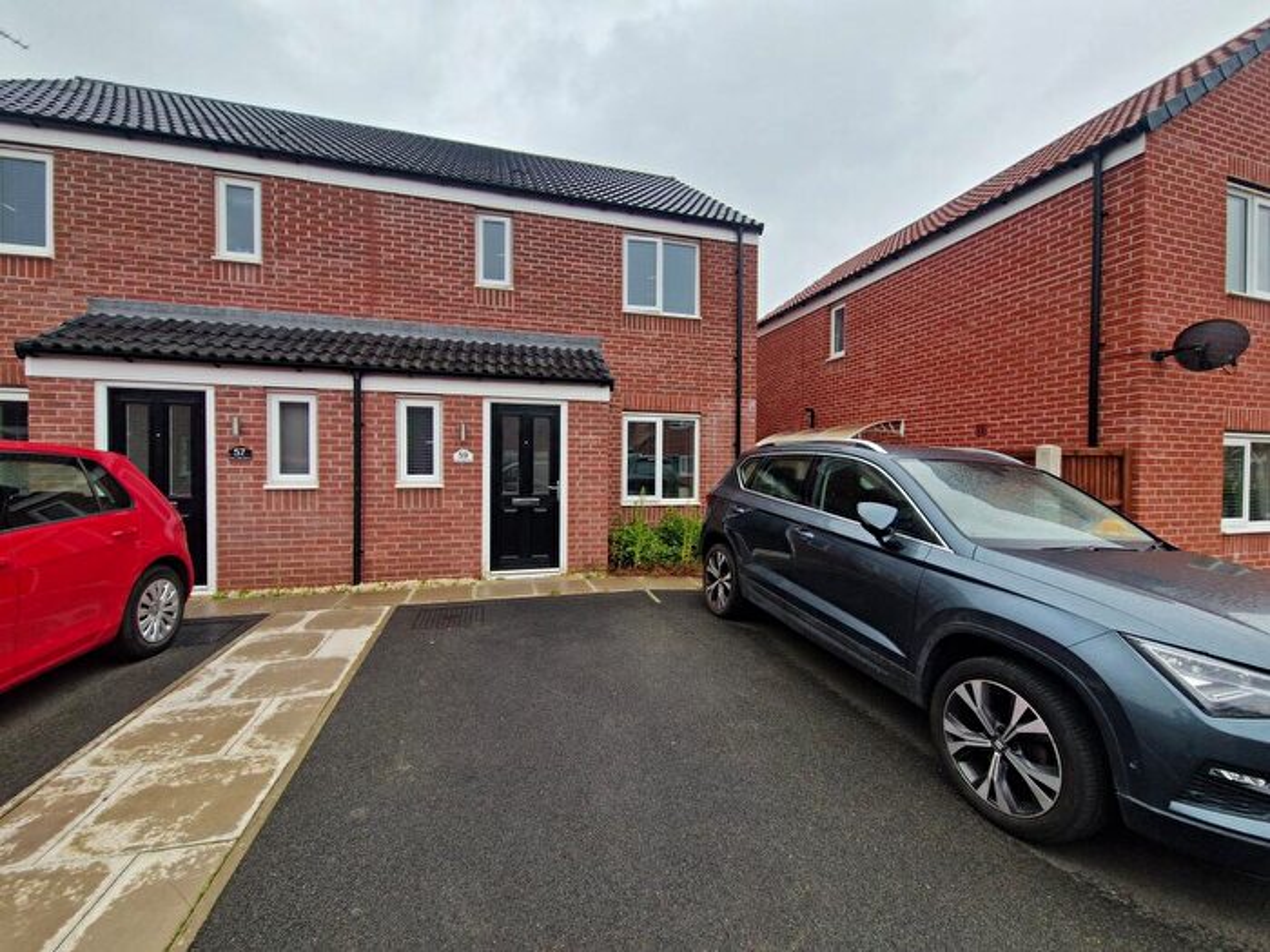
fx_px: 477
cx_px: 635
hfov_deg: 106.2
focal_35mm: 13
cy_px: 476
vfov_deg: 89.9
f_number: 2.2
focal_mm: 2.2
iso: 50
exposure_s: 1/222
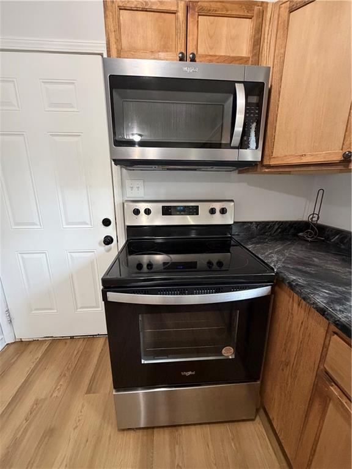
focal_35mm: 14
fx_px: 190
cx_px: 176
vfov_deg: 102.1
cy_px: 234
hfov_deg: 85.7
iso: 500
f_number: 2.2
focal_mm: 2.22
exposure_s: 1/60
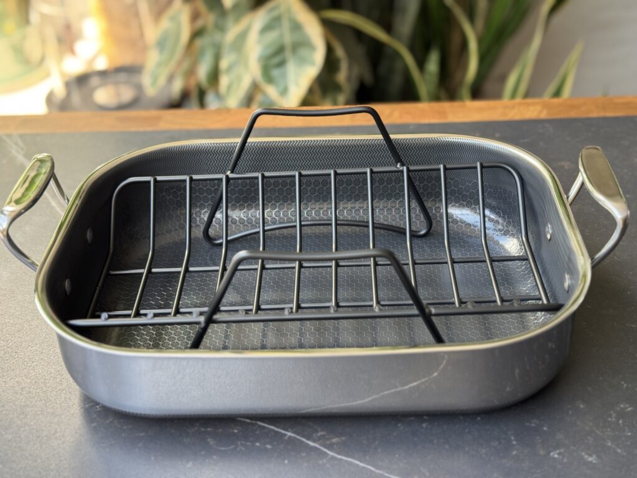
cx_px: 318
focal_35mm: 48
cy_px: 239
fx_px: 883
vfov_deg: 30.3
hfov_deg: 39.7
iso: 100
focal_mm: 6.76
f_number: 1.78
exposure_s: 1/60
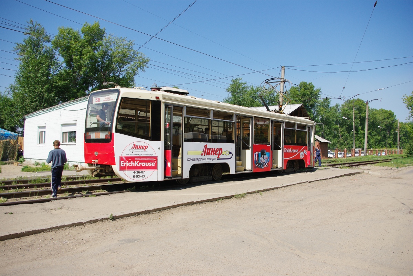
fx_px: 345
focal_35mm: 30
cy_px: 138
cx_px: 206
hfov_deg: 61.9
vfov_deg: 43.7
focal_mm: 20
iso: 200
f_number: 9
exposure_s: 1/500
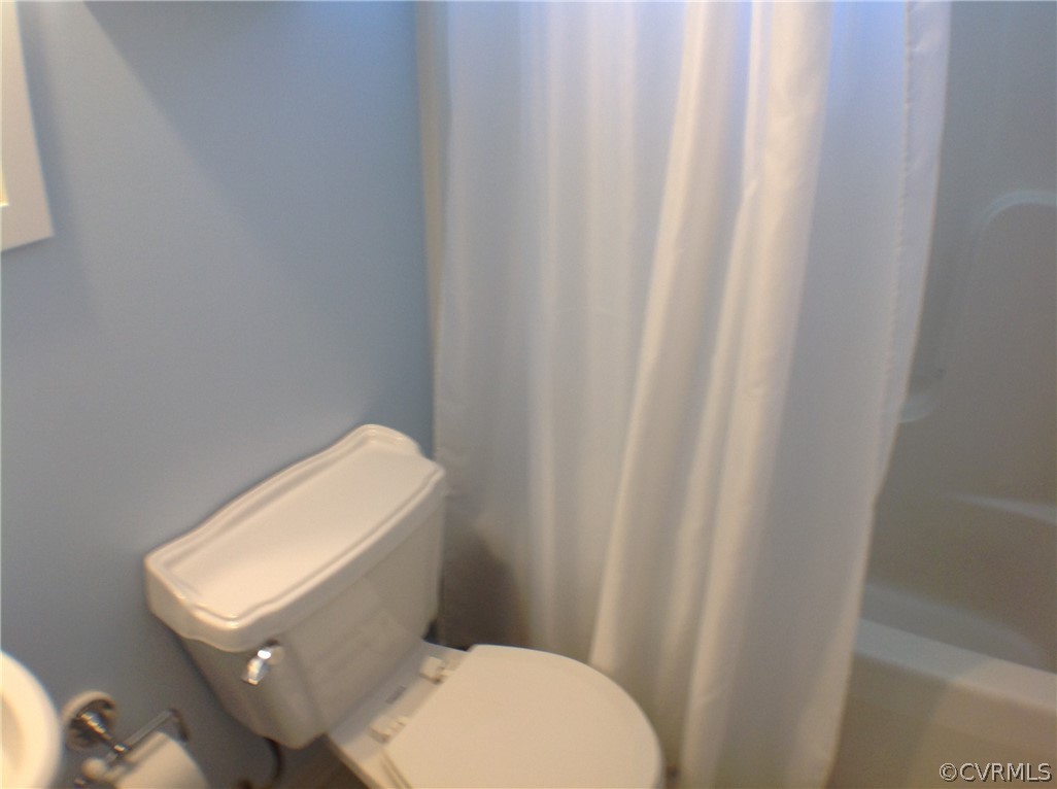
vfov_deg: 40.6
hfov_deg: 52.7
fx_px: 1067
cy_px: 394
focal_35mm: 35
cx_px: 528
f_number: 2.4
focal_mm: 4.28
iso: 50
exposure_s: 1/17
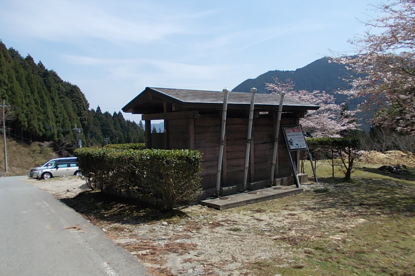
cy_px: 147
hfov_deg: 61.9
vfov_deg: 43.6
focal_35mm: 30
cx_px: 206
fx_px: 346
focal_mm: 4
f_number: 5.4
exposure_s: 1/320
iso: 80
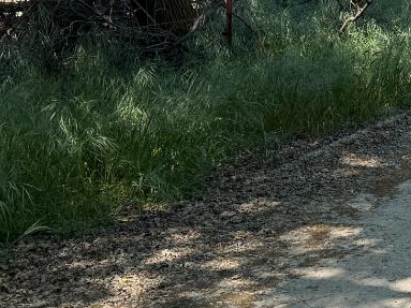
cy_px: 61
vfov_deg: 15.6
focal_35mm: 94
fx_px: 1116
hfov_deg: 18.6
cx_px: 605
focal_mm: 6.76
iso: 100
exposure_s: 1/1385
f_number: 1.78
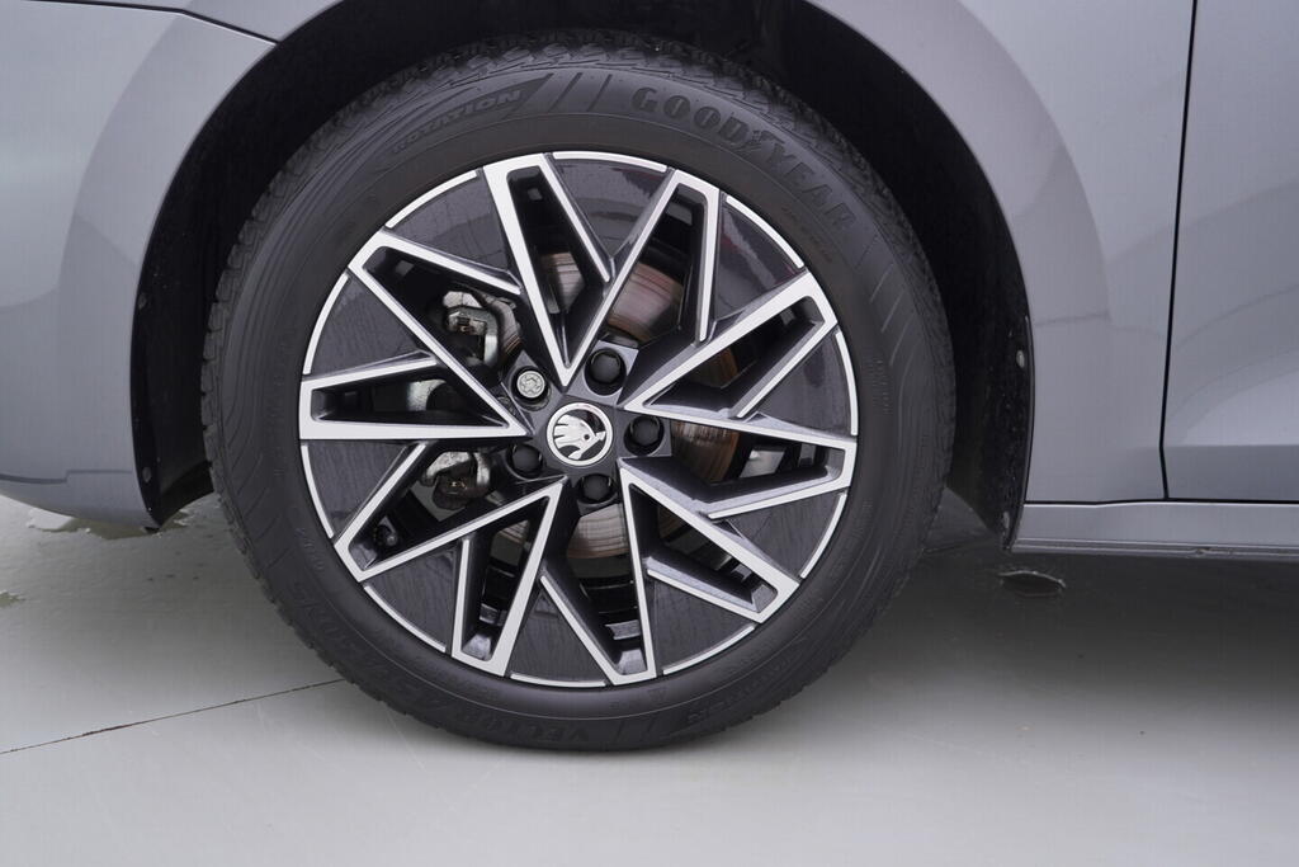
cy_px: 434
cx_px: 650
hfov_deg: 53.1
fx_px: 1299
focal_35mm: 36
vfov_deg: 36.9
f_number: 3.2
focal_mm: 24
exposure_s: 1/50
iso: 125
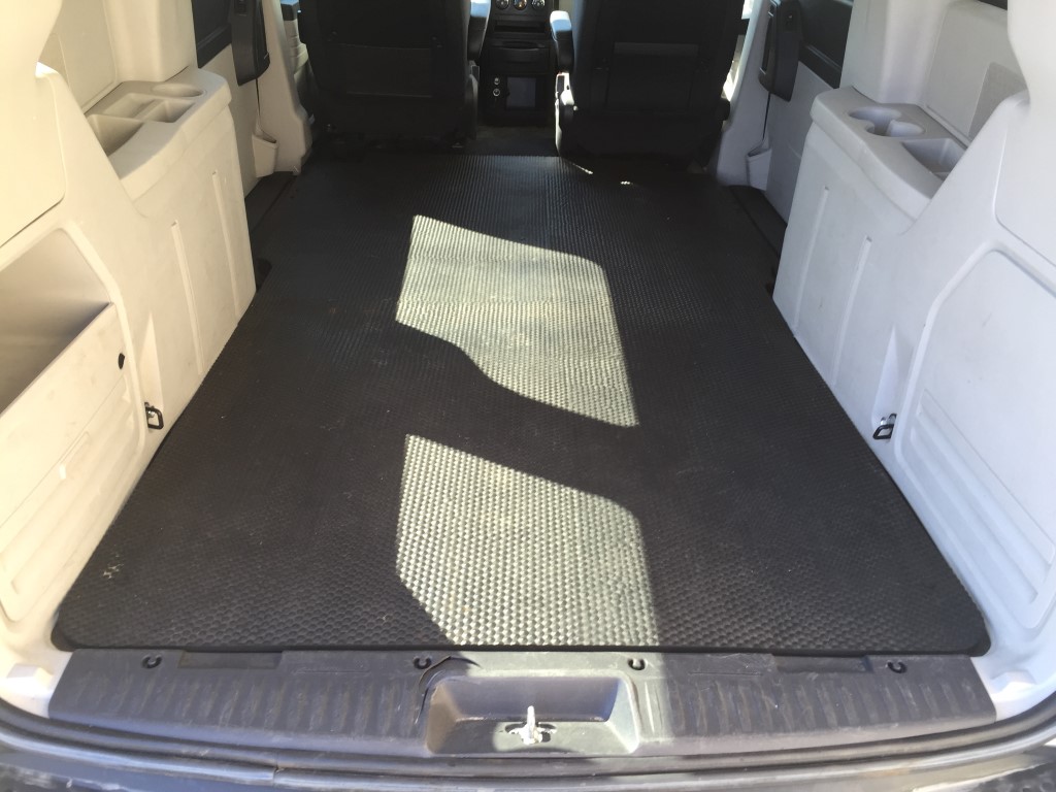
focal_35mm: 29
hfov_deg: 61.7
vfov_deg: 48.2
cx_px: 528
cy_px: 396
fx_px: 885
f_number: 2.2
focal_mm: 4.15
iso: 32
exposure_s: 1/60
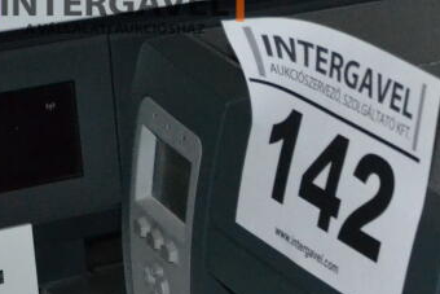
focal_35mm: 180
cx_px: 660
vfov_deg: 7.5
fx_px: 2201
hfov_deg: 11.0
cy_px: 425
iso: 3200
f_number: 5
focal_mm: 34
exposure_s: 1/60
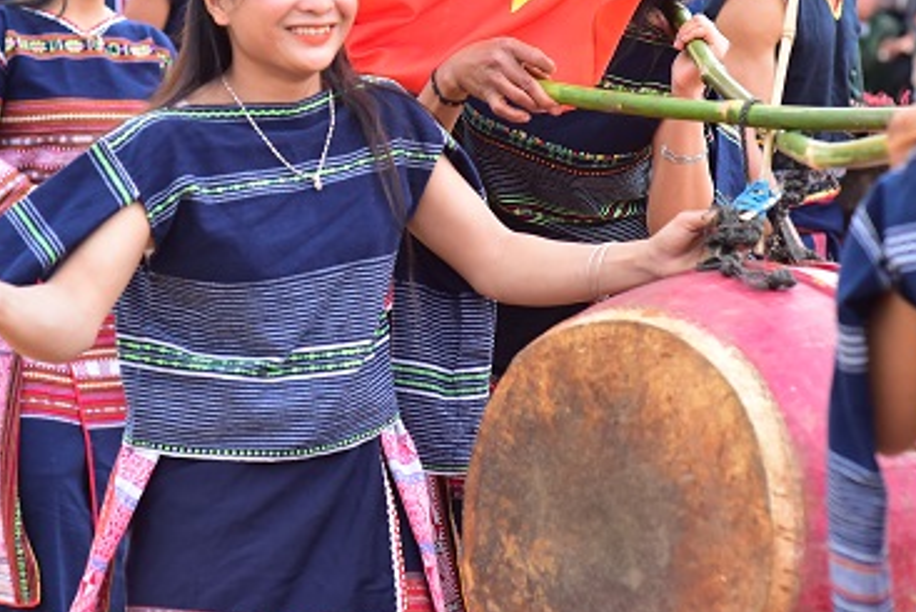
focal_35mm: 139
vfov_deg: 9.9
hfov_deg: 14.7
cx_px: 339
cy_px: 145
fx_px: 3538
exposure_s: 1/1600
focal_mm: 85
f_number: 4
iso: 1000
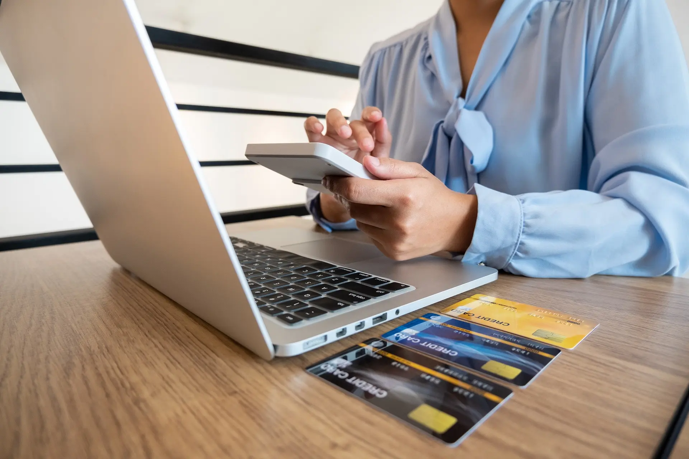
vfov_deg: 55.1
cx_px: 344
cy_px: 230
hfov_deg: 76.1
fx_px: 440
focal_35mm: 23
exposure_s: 1/80
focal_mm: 15
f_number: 3.5
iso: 400
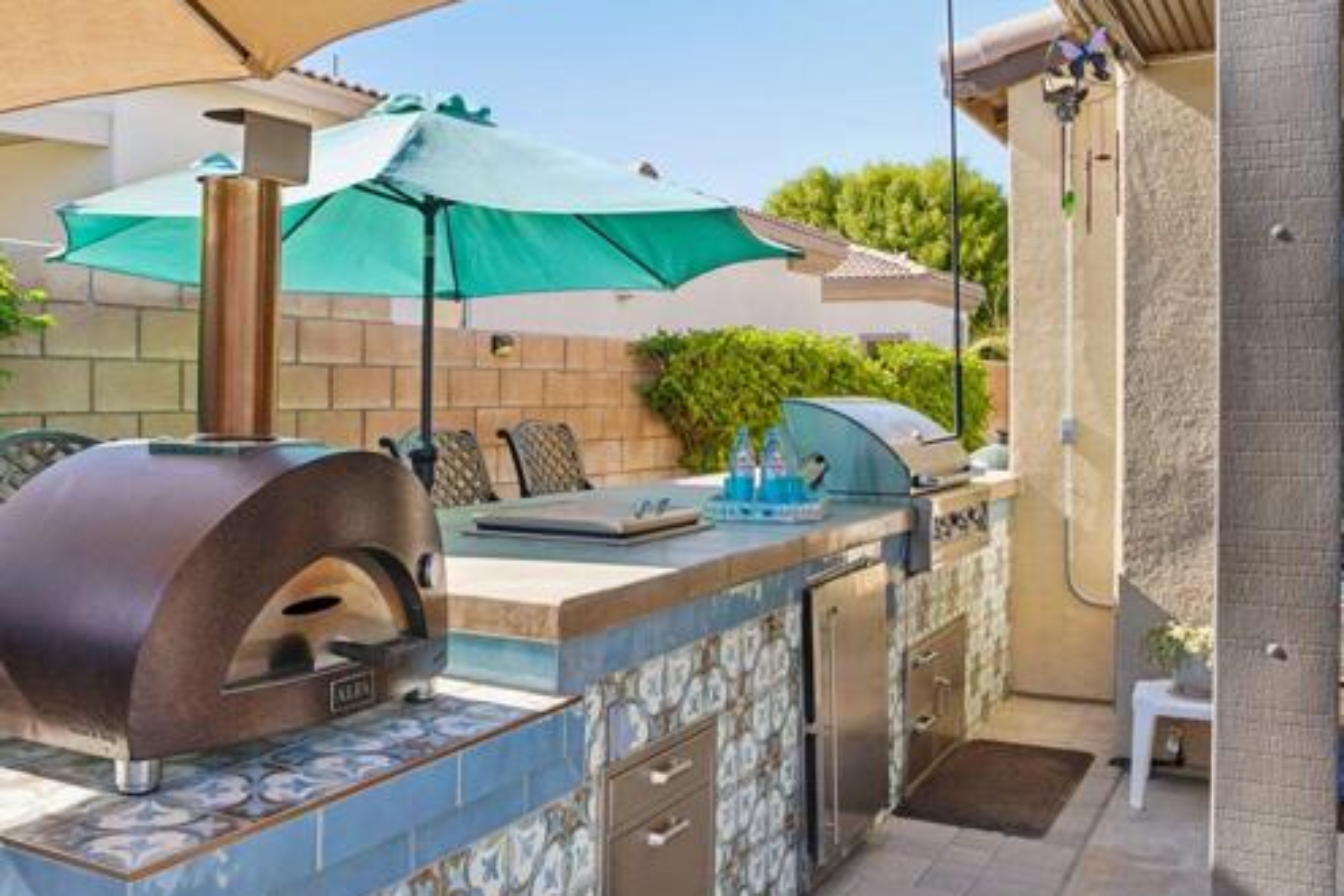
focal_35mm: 33
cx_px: 650
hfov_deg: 57.2
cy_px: 382
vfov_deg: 39.9
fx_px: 1232
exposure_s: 1/100
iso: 100
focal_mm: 16
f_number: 8
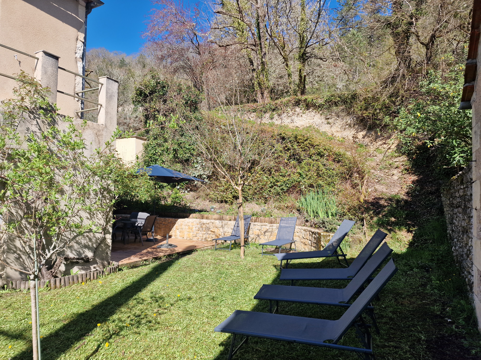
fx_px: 320
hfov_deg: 73.9
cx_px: 240
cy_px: 180
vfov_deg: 58.9
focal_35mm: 23
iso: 50
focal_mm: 6.4
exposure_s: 1/694
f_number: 1.8
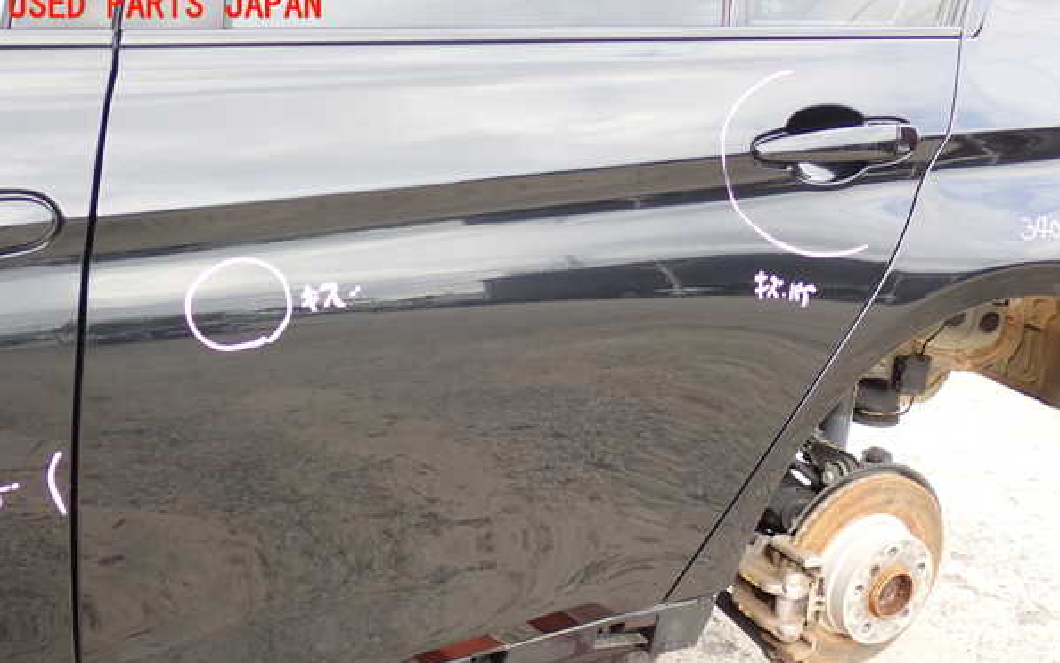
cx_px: 533
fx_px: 1358
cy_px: 385
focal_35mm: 47
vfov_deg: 27.4
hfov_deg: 42.6
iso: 100
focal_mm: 7.84
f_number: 2.9
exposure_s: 1/100
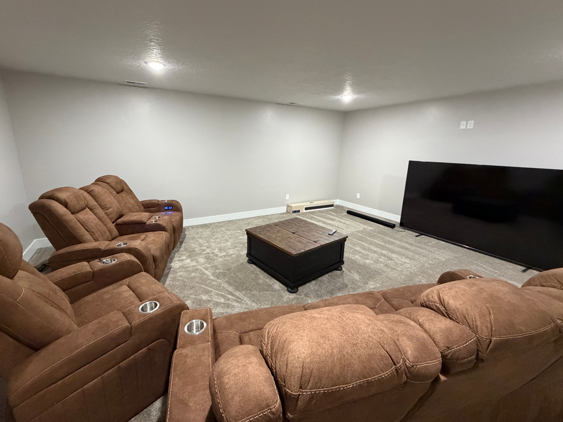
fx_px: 244
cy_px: 200
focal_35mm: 15
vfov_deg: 81.7
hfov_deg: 98.1
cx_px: 271
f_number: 2.2
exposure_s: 1/60
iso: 800
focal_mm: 2.22
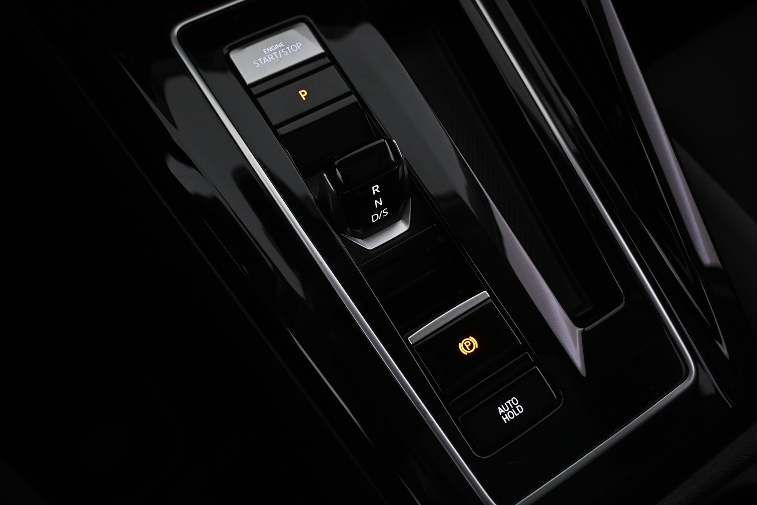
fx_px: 615
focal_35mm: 29
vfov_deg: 44.6
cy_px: 252
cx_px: 378
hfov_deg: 63.2
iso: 1000
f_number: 3.8
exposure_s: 1/30
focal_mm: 19.5
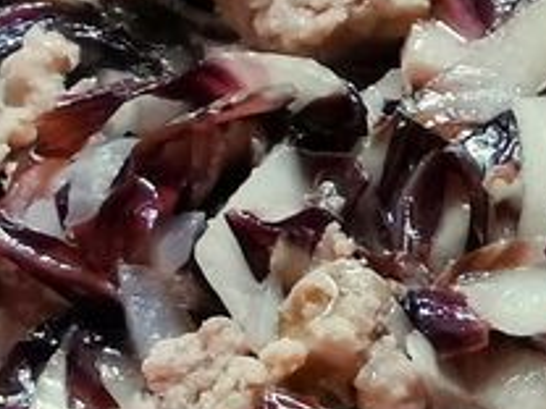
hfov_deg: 12.5
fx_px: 2366
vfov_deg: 9.9
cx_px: 816
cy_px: 277
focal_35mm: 150
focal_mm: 2.35
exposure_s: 1/33.3
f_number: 2.2
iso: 320
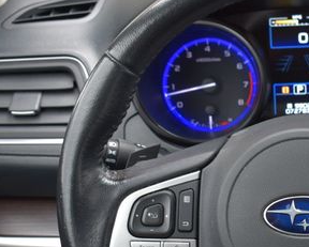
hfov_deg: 18.7
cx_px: 305
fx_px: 915
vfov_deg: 15.3
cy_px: 190
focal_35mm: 100
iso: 400
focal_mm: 32
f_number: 6.3
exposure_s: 1/15
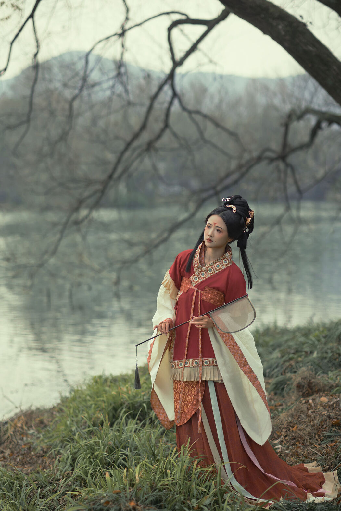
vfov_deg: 23.9
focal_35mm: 85
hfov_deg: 16.1
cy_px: 256
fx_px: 1208
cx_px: 170
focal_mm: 85
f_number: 2
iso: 100
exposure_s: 1/1600
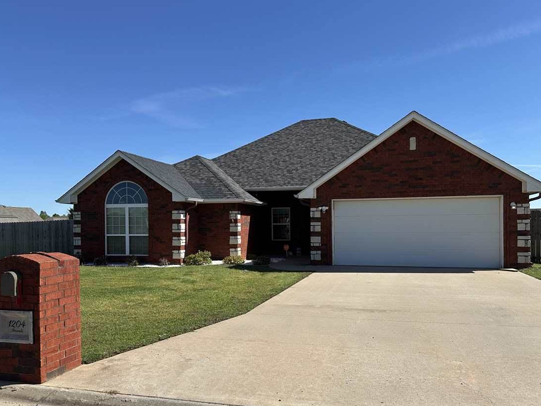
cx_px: 278
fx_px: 438
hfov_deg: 63.4
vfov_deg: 49.6
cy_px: 228
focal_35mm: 28
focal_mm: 6.86
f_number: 1.78
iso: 80
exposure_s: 1/5000
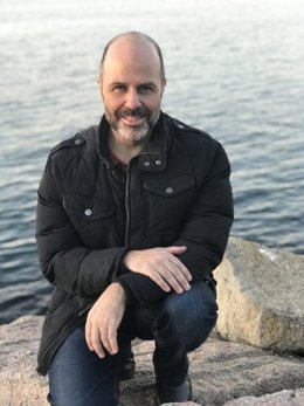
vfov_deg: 33.8
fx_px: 668
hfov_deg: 25.6
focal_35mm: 57
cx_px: 152
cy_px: 203
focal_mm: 6.6
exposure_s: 1/50
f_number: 2.8
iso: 32
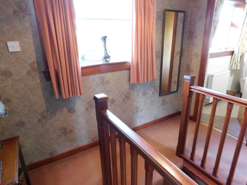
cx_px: 124
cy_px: 92
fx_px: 164
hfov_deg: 73.9
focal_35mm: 23
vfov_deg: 58.9
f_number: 3
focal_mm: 4
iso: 400
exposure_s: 1/15
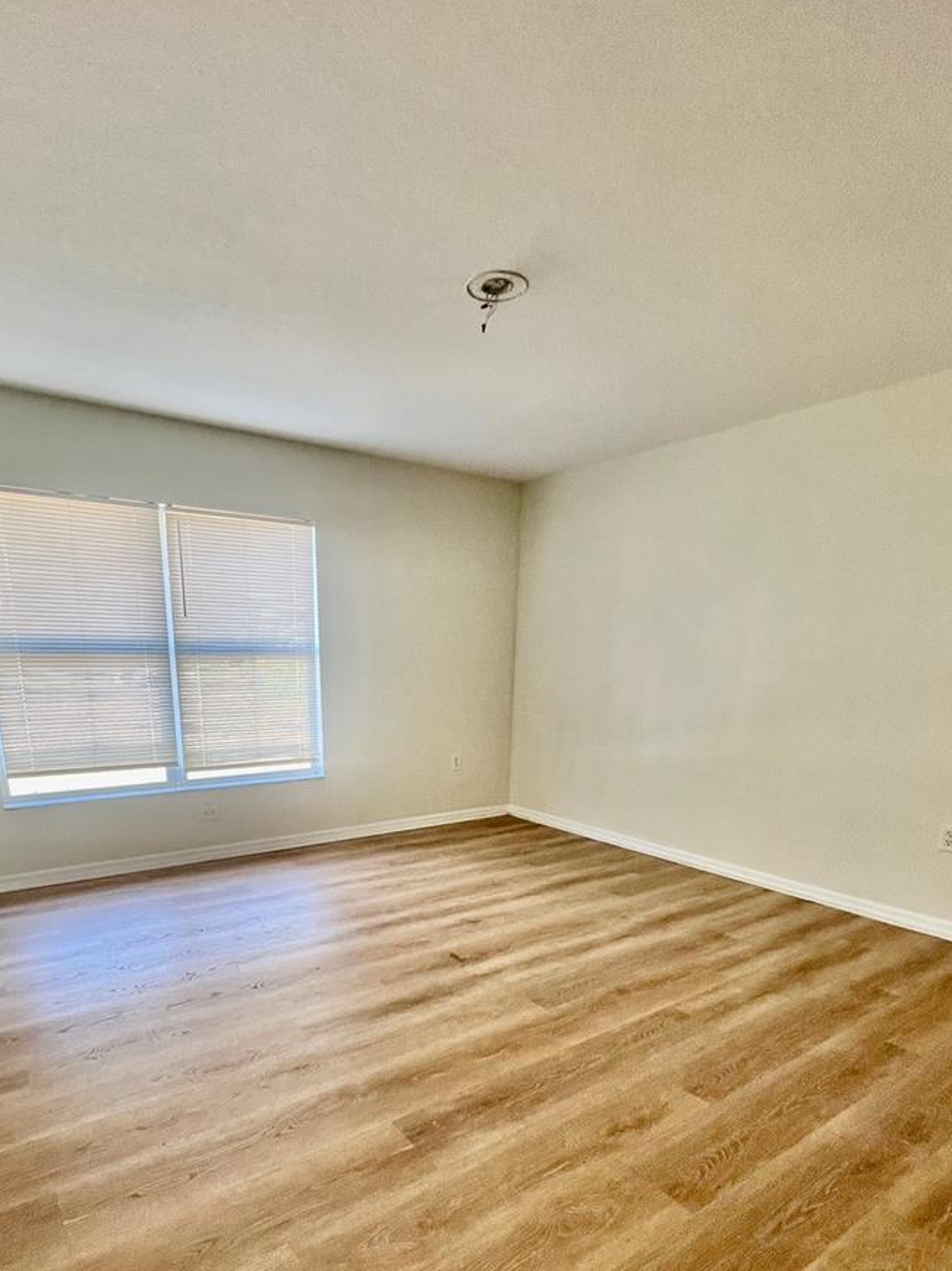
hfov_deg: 71.3
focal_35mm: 18
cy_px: 837
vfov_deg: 85.0
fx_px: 660
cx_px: 417
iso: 125
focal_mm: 1.57
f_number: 1.8
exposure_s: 1/60
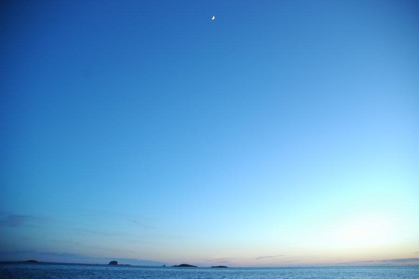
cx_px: 210
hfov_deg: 67.4
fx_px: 314
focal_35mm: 27
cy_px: 140
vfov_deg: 47.9
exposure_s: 1/25
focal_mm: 18
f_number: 3.5
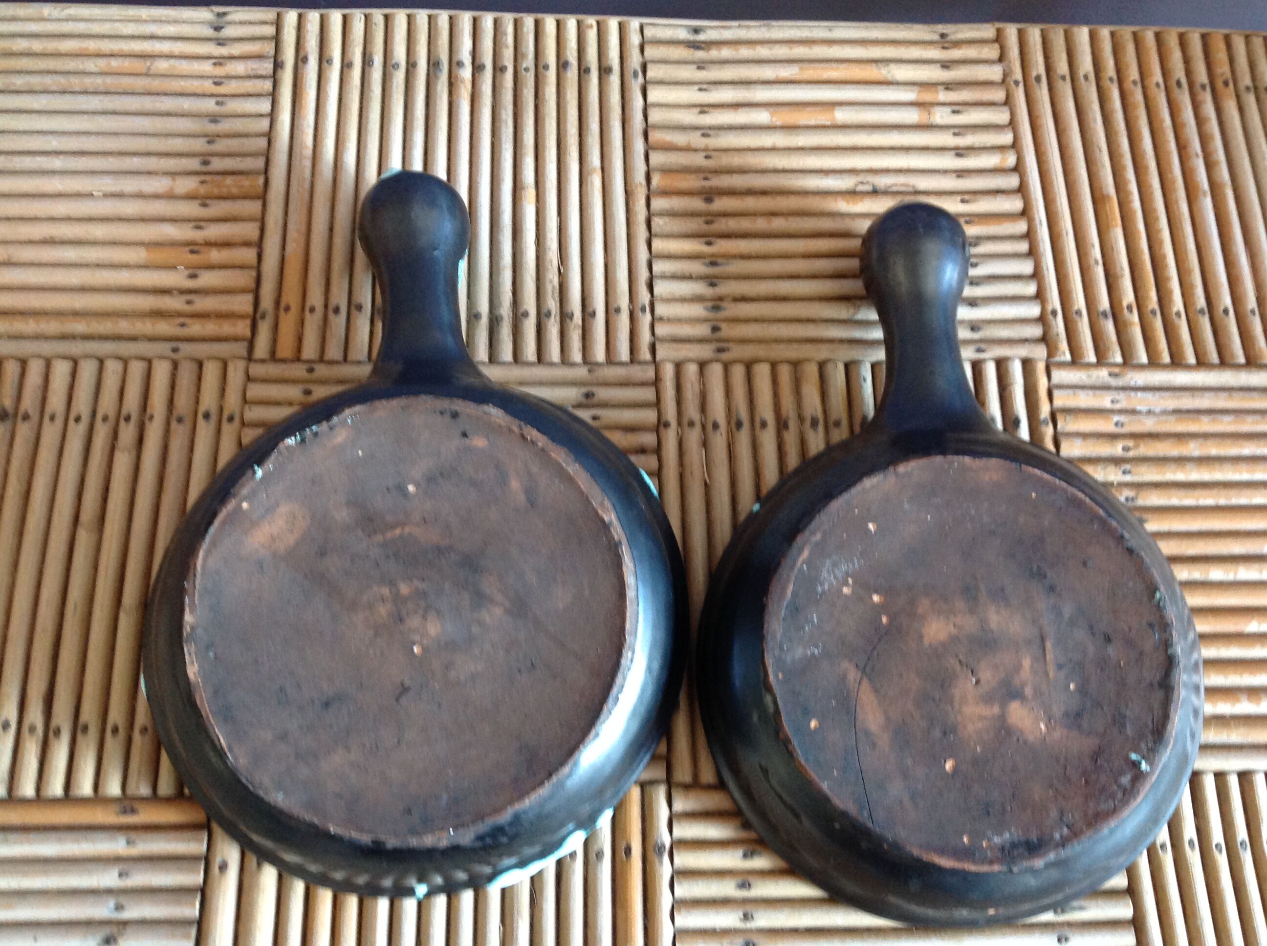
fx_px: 1279
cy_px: 473
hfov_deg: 52.7
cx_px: 634
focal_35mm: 35
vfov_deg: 40.6
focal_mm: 4.28
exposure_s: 1/15
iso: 250
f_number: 2.4
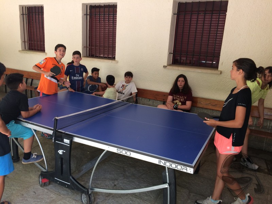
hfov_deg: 61.7
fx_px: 228
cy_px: 102
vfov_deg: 48.2
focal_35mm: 29
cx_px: 136
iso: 40
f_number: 2.2
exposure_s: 1/100
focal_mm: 4.15
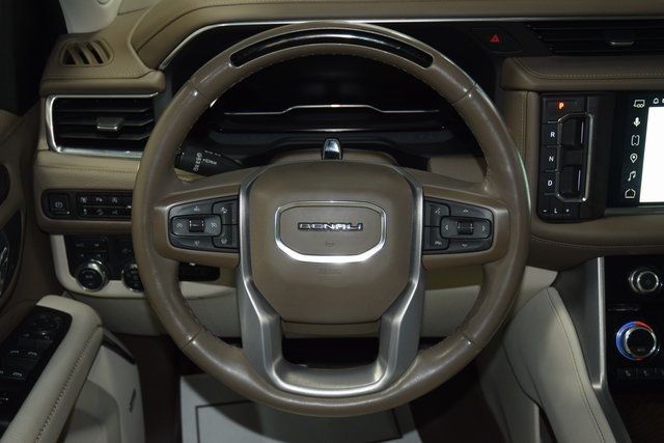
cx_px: 332
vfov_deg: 30.9
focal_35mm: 44
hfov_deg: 45.0
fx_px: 802
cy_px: 222
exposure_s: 1/60
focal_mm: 29
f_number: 3.8
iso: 1000
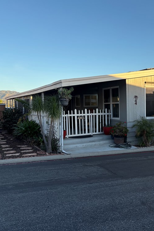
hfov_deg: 33.5
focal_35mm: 37
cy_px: 113
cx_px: 146
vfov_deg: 51.9
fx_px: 237
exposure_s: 1/1001
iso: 50
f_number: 1.6
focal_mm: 5.96
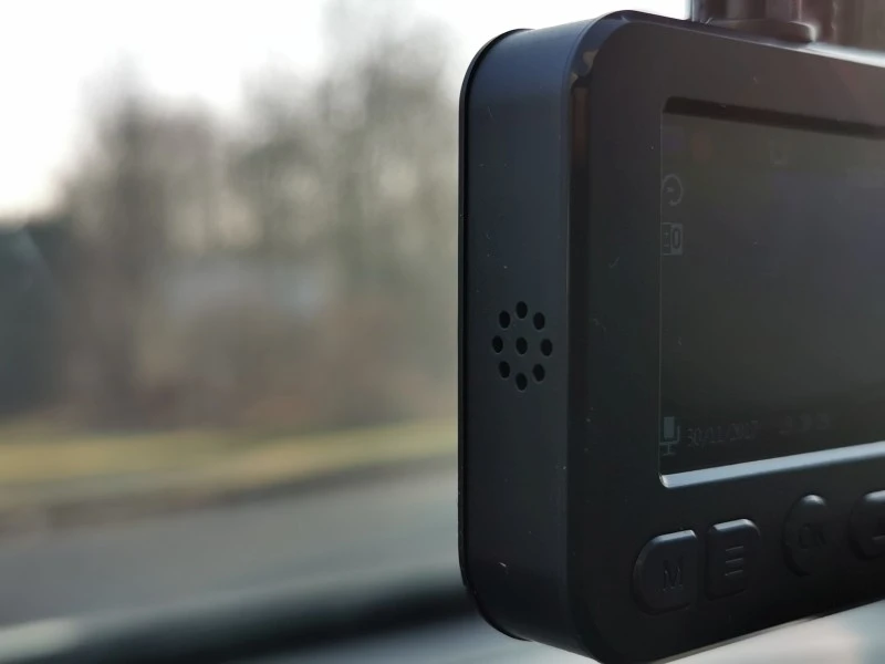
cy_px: 332
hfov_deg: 40.4
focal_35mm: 47
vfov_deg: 30.9
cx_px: 442
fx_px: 1202
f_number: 1.6
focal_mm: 5.56
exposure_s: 1/903
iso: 50
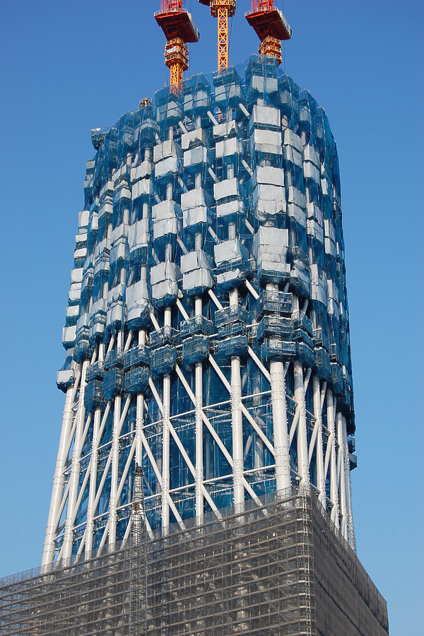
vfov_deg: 29.2
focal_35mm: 69
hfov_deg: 19.7
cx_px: 212
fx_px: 1219
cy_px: 318
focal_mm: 46
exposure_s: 1/320
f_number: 9
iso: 200
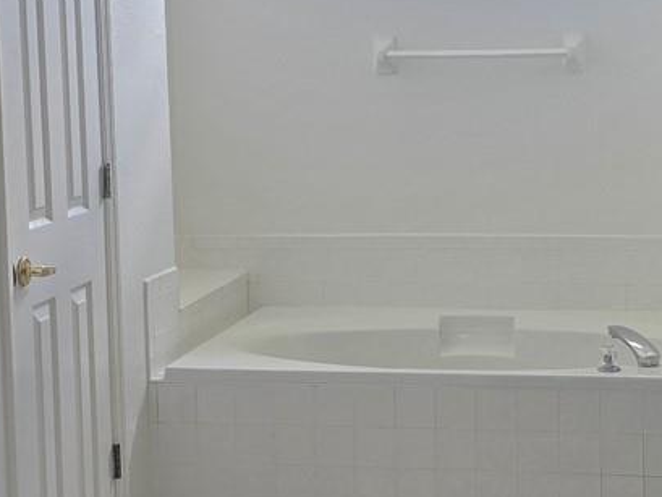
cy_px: 209
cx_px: 418
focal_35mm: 90
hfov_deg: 21.7
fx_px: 1722
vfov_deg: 16.4
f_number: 1.7
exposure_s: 1/180
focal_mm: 6.3
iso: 50
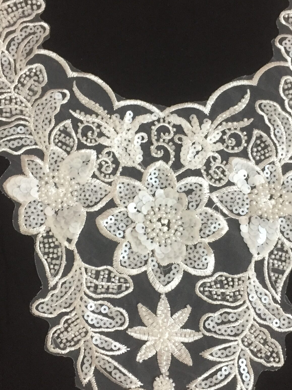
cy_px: 192
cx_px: 169
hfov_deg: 30.2
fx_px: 540
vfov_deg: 39.7
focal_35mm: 48
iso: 250
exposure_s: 1/33
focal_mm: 4.15
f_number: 2.2
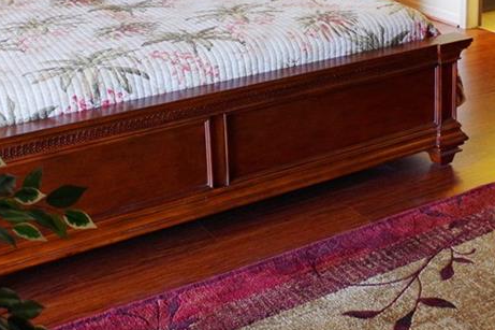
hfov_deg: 33.1
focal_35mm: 60
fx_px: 825
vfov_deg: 21.6
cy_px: -21
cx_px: 334
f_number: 5.6
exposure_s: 1/40
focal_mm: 18
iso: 1600
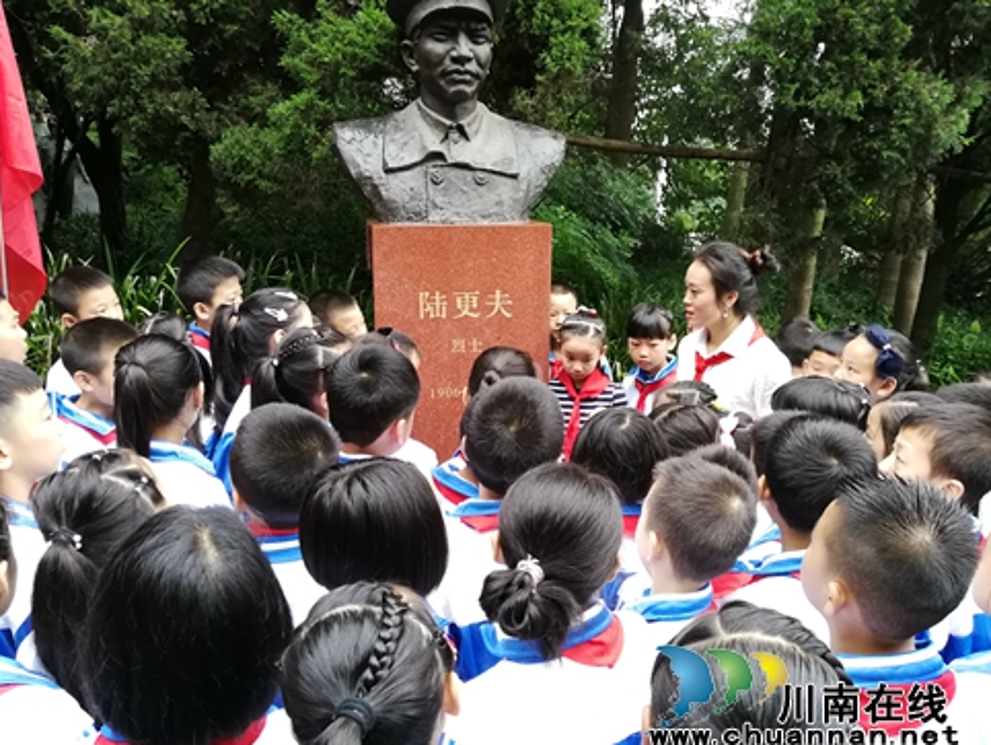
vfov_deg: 49.8
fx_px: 802
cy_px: 374
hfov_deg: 63.4
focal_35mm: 28
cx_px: 483
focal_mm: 3.95
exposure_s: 1/50
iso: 400
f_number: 1.8
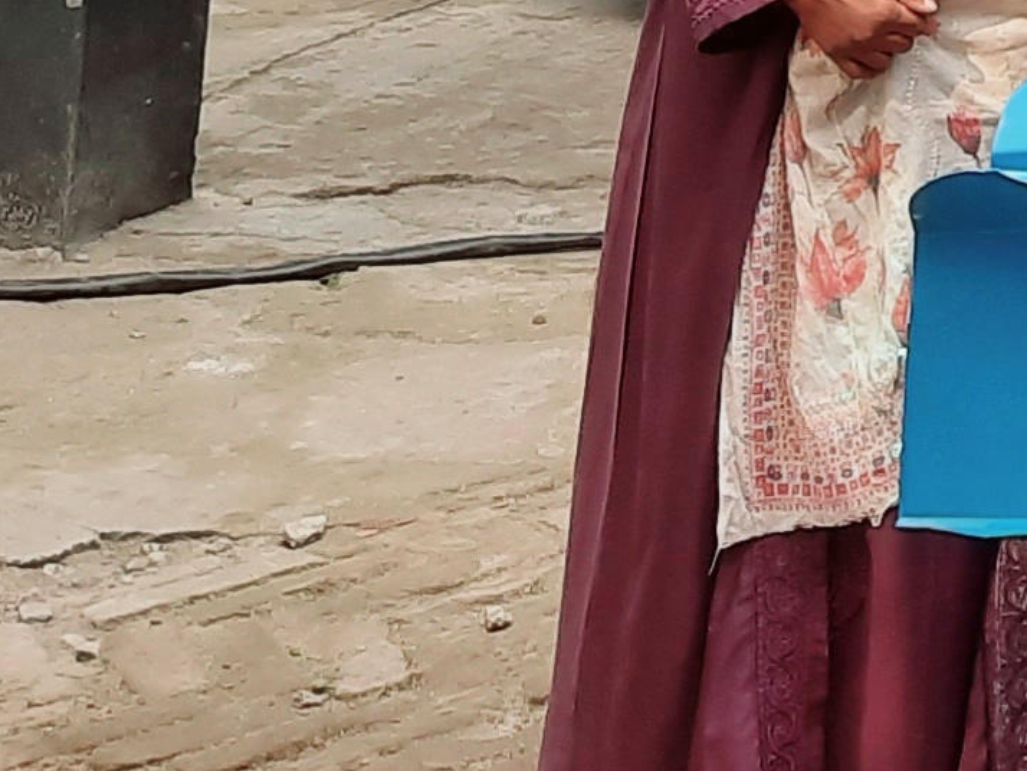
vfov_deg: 9.5
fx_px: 4155
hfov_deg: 12.6
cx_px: 1953
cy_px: -1005
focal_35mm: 140
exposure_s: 1/50
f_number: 2
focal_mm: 4.6
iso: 32
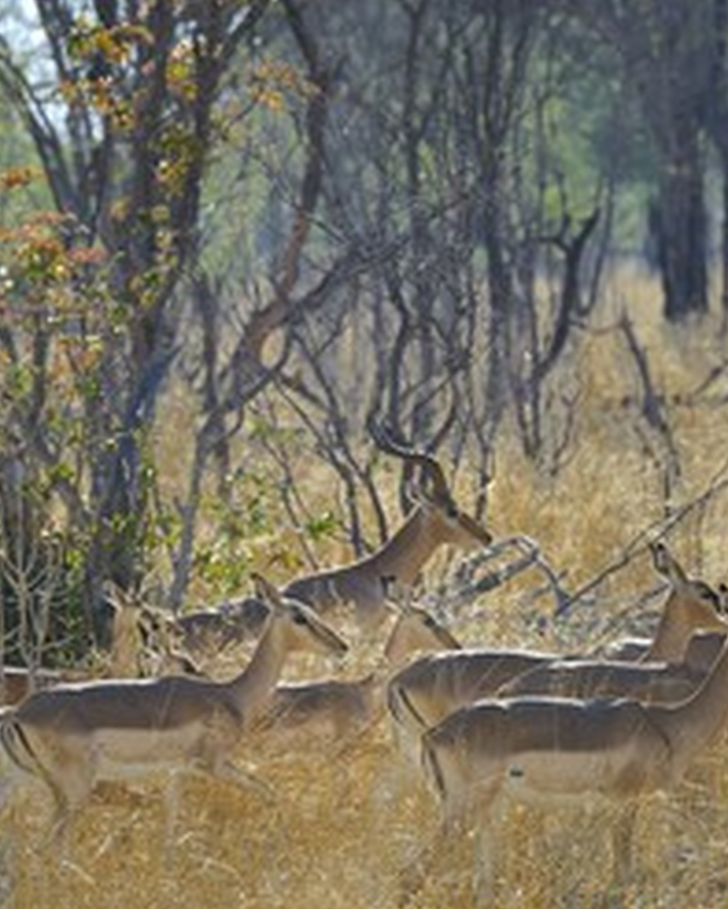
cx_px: 362
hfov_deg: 3.5
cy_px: 454
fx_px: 12058
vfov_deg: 4.3
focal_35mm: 448
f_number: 10
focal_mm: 280
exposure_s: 1/1000
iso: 800
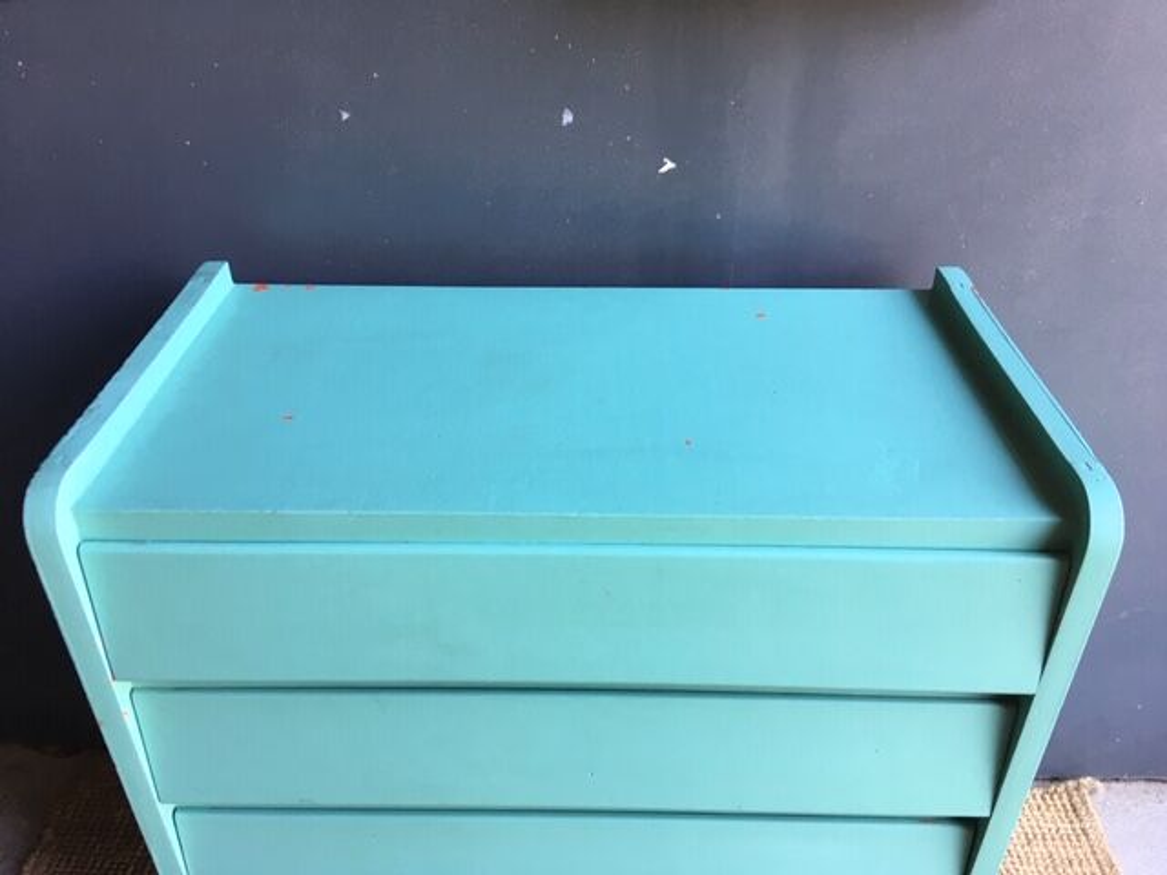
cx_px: 584
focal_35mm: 29
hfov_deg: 61.7
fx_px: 978
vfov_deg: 48.2
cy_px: 438
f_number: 2.2
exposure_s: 1/33
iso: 32
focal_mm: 4.15
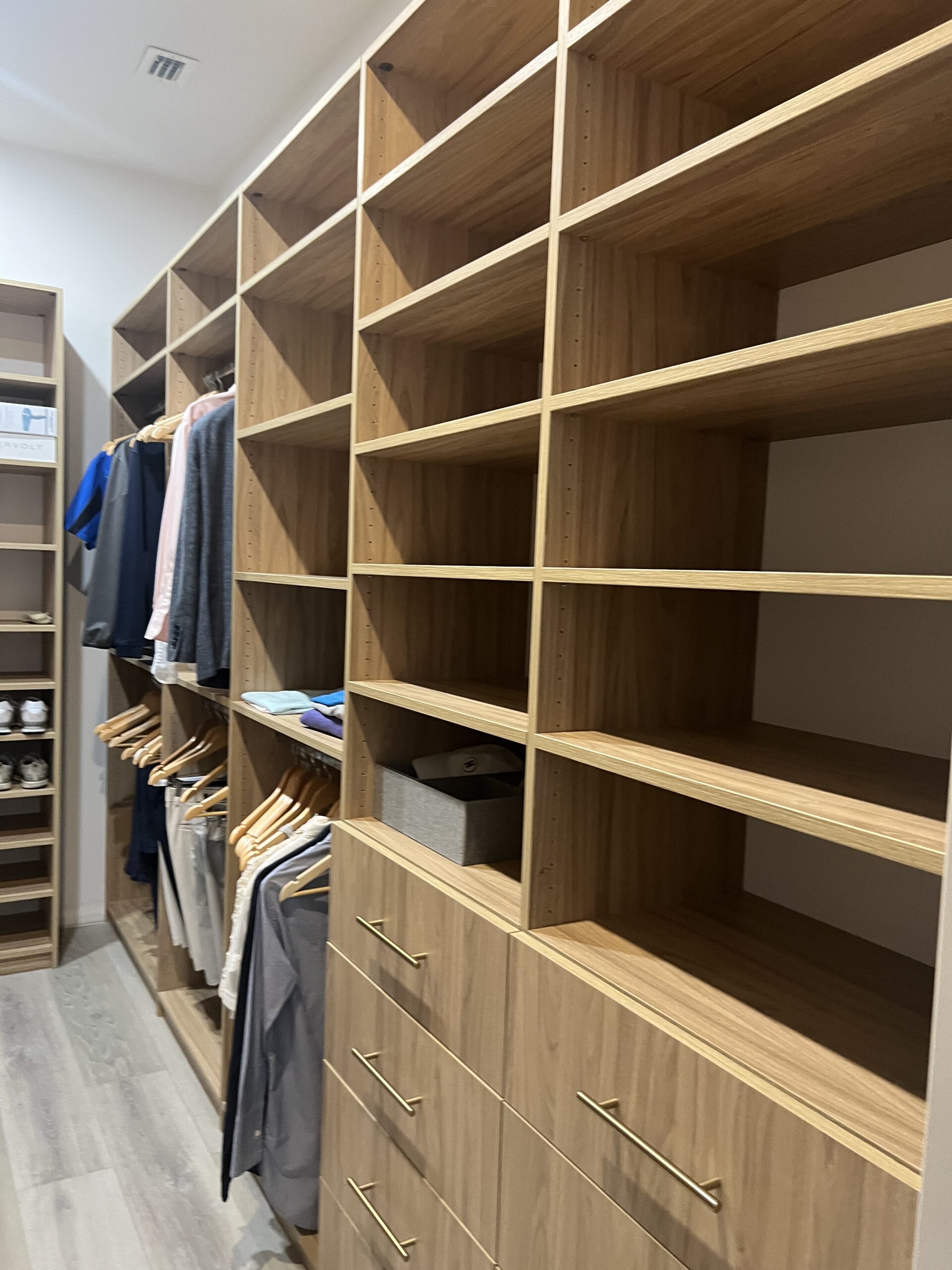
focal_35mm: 26
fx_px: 953
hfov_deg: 53.1
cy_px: 635
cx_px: 476
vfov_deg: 67.3
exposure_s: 1/40
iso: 400
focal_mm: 5.7
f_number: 1.5
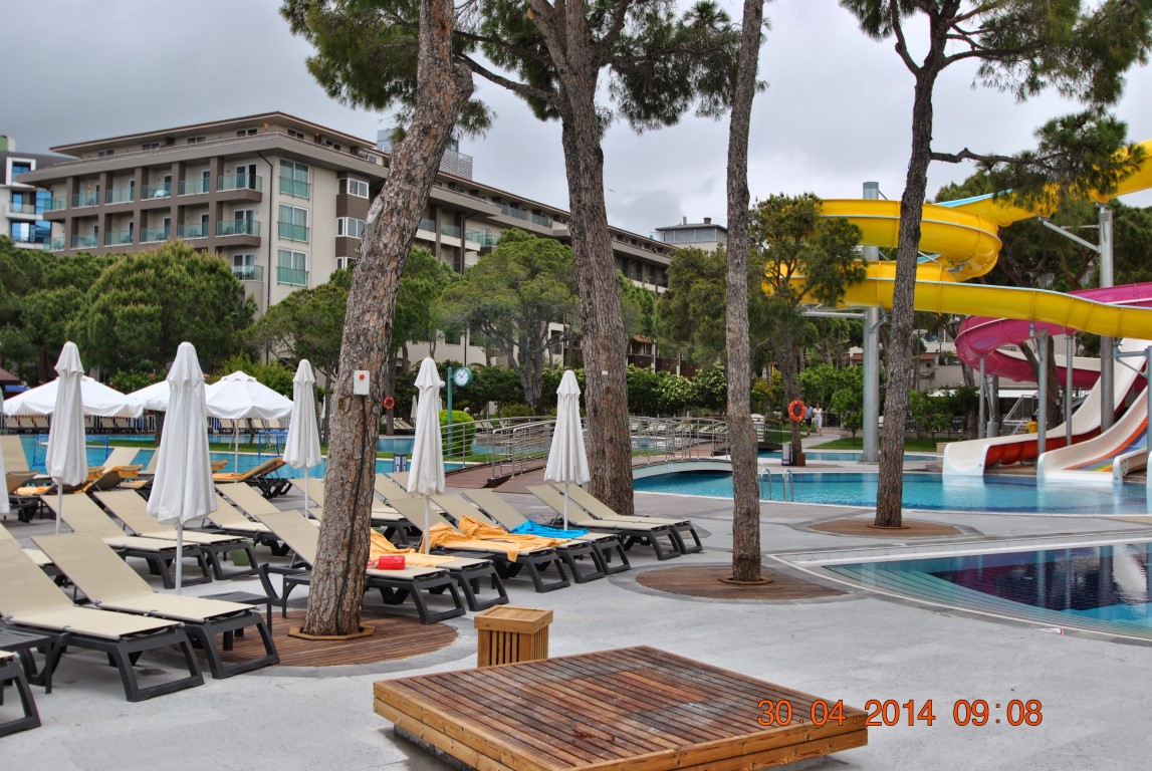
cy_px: 386
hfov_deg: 53.1
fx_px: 1153
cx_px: 576
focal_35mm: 36
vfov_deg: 37.0
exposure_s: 1/125
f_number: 5.6
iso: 100
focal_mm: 24
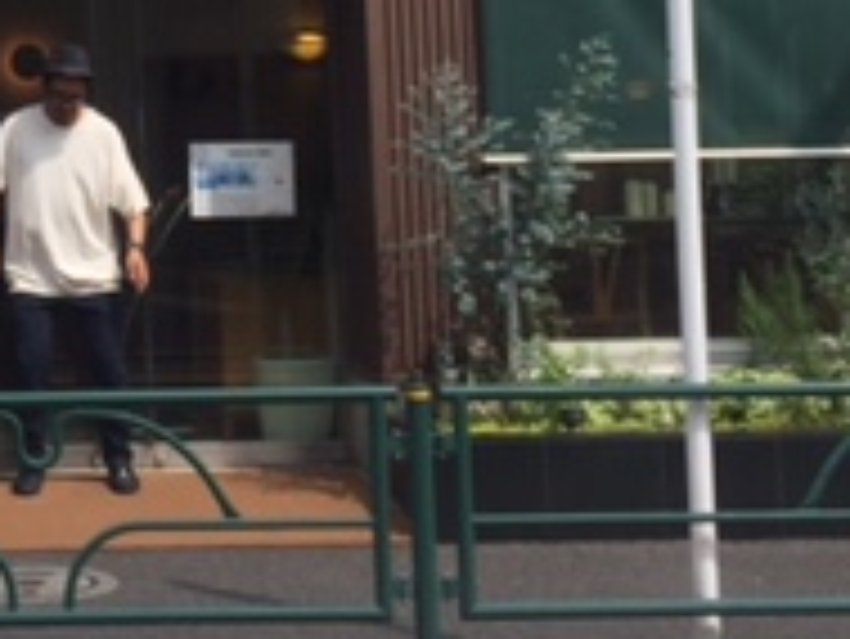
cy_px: -108
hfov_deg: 19.1
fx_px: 2408
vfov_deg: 14.7
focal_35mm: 98
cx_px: -126
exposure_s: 1/1883
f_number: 2.2
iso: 32
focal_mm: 4.15
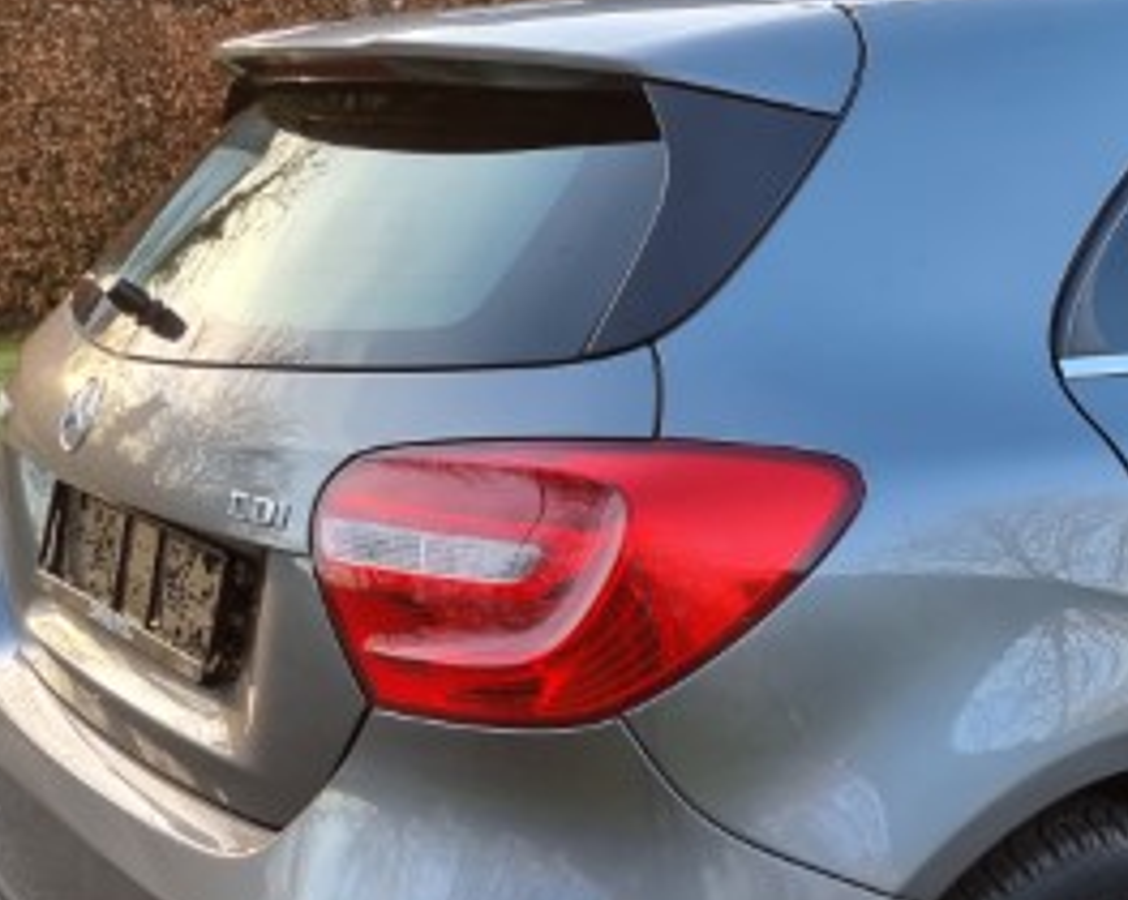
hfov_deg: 30.6
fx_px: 1902
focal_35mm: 57
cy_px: 686
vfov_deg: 26.3
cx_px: 1132
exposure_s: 1/100
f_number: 1.8
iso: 50
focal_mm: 6.7
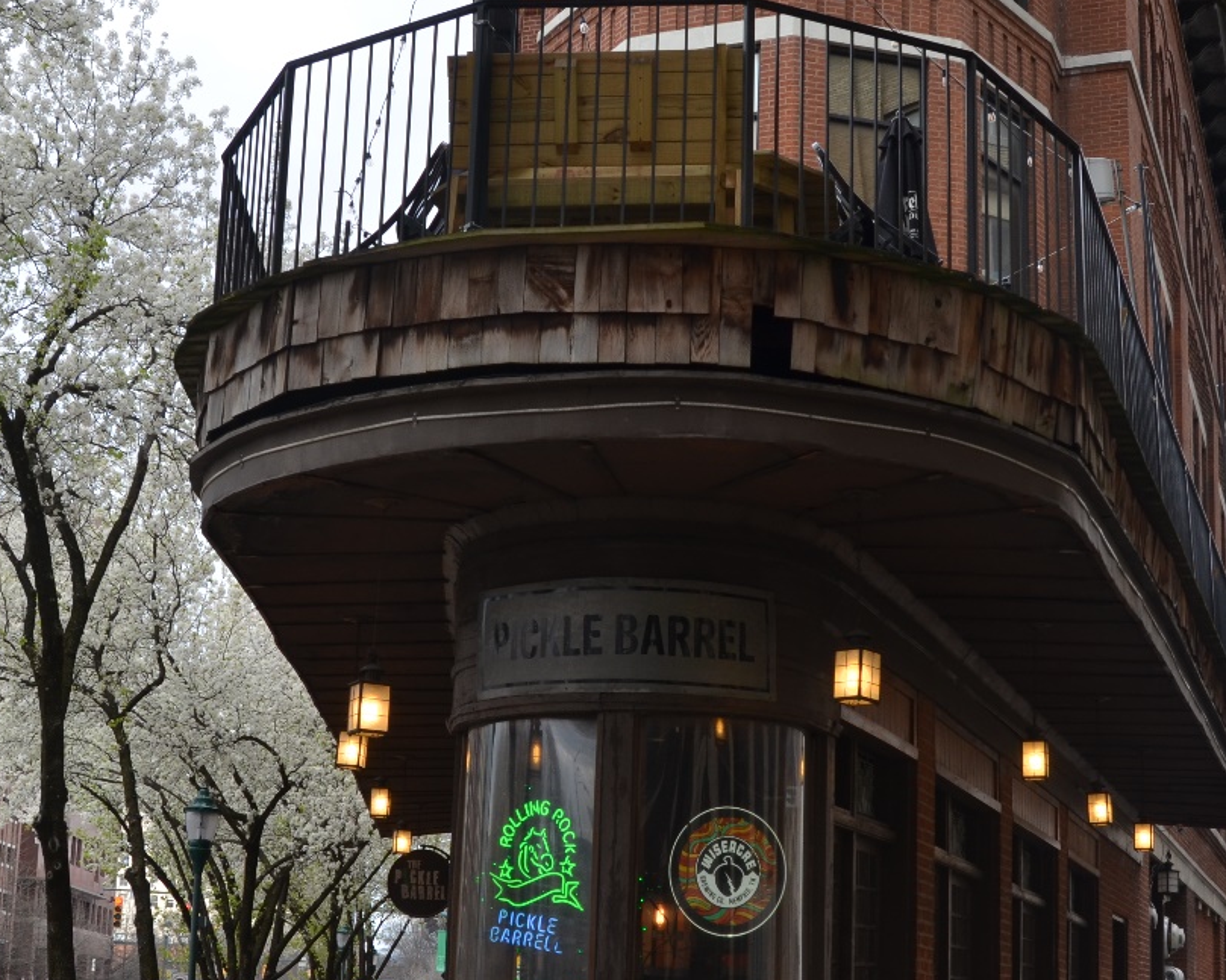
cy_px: 681
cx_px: 659
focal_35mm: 50
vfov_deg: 30.0
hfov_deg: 37.3
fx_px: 1814
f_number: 6.3
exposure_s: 1/160
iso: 200
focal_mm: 18
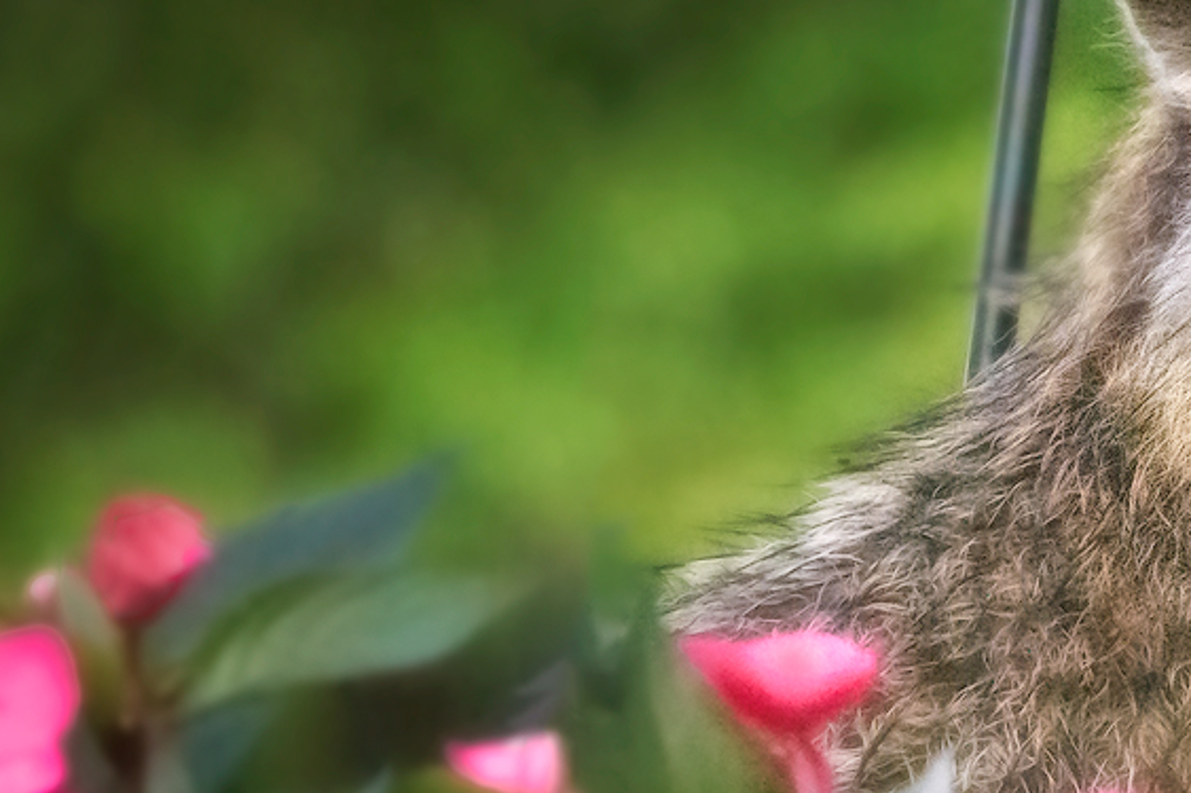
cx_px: 1170
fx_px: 31716
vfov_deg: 1.4
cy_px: 491
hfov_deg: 2.2
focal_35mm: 959
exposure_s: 1/1250
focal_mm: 300
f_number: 9
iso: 4000
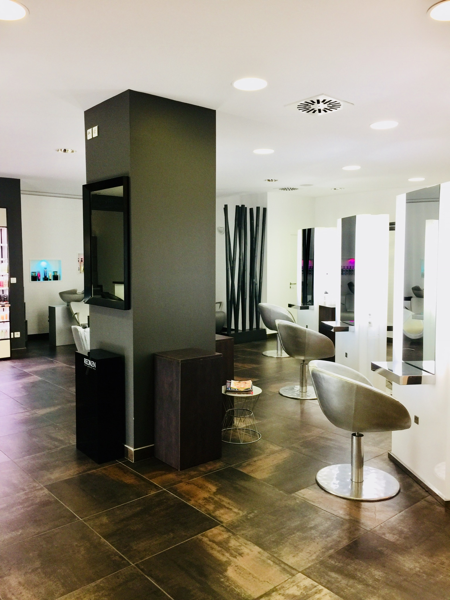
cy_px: 300
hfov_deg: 48.2
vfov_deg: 61.7
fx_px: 503
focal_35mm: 29
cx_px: 225
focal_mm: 4.15
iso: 50
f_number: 2.2
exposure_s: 1/17
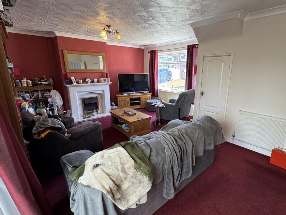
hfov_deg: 87.5
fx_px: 149
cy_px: 106
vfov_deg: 71.6
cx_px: 156
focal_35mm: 18
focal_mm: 2.22
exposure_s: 1/100
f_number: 2.2
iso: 160
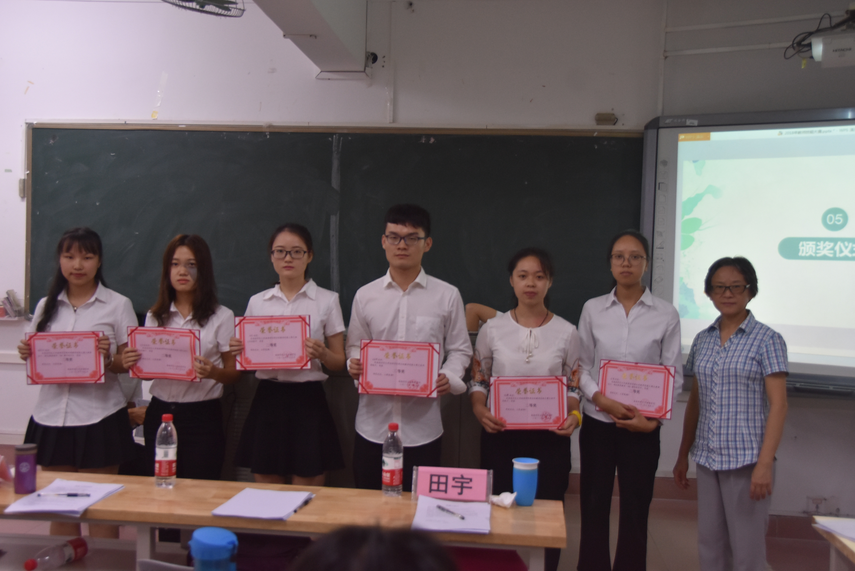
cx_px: 428
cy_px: 286
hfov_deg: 49.5
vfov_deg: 34.3
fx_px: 927
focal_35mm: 39
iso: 1000
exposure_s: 1/60
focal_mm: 26
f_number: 4
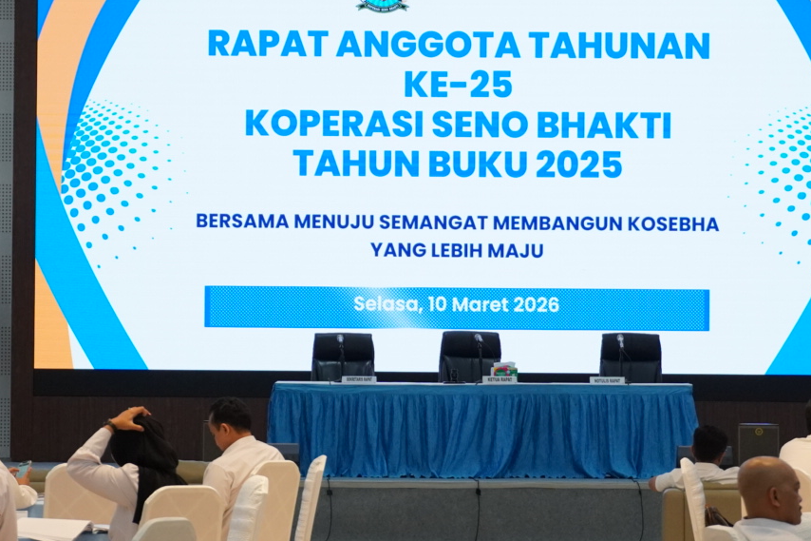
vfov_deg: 7.7
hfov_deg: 11.5
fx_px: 4030
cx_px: 384
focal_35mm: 179
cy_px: 211
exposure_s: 1/160
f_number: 5.6
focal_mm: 63
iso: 1600
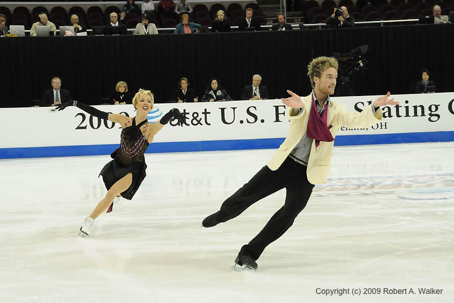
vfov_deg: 16.5
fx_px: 1040
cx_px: 227
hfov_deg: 24.6
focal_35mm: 82
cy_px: 152
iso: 3200
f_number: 5.6
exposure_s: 1/640
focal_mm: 55
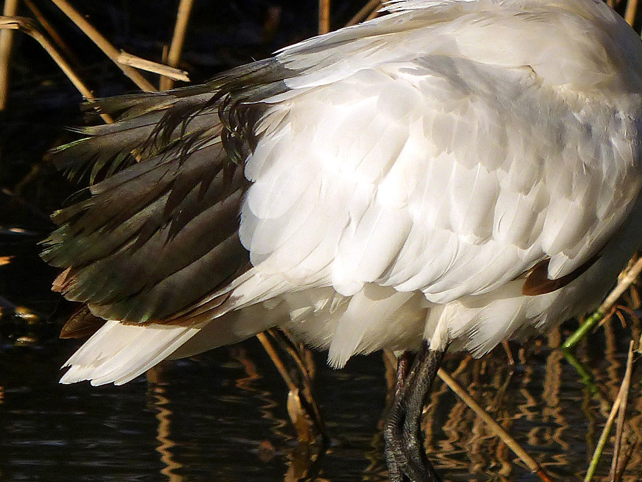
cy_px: 204
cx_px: 605
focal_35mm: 911
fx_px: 16898
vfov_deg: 1.6
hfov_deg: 2.2
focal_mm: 69.3
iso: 100
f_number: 4
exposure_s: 1/1300
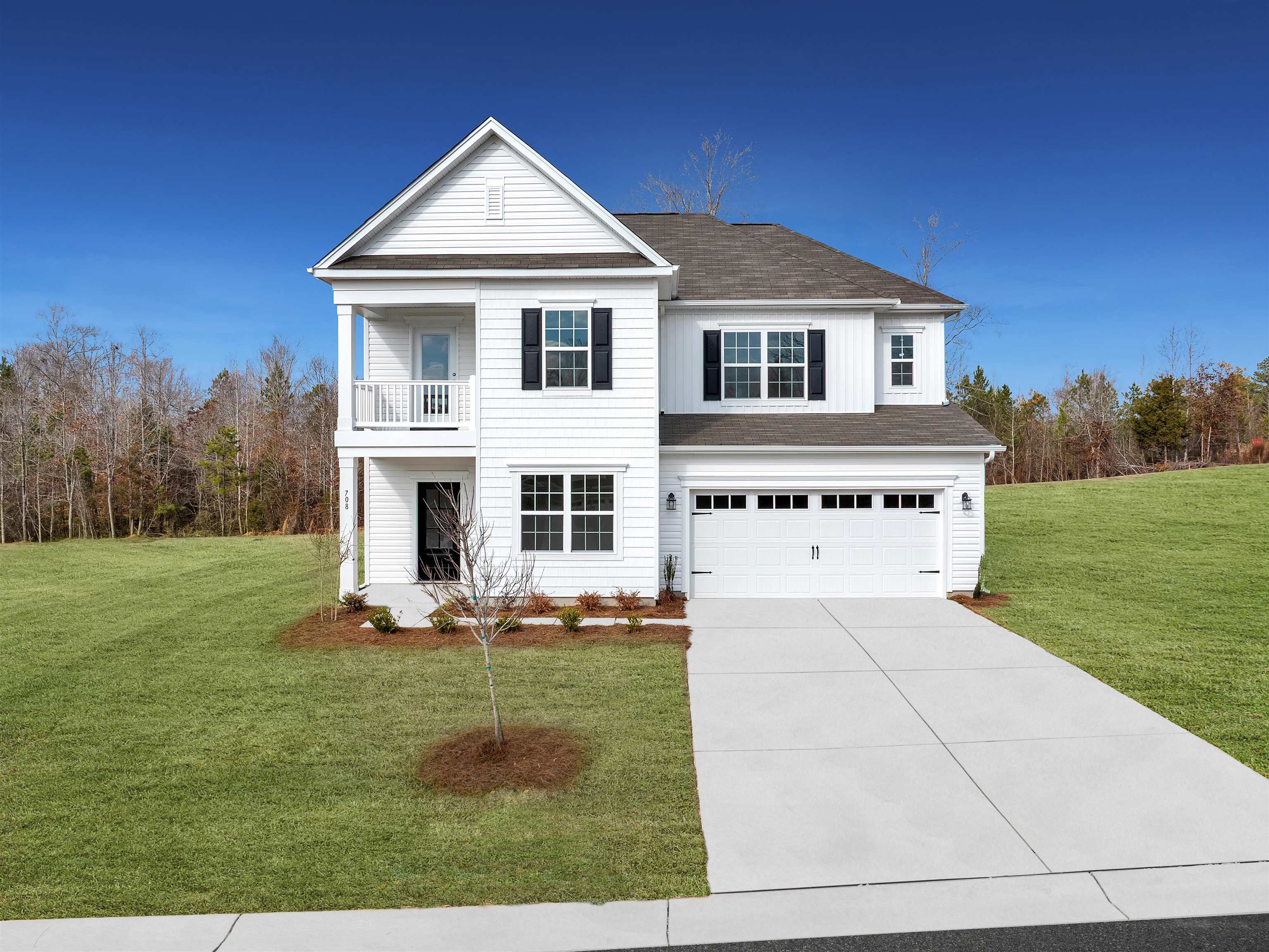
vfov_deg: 56.8
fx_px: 880
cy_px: 476
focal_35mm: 24
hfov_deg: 71.6
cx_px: 634
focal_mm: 12.29
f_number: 8
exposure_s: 1/320
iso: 100
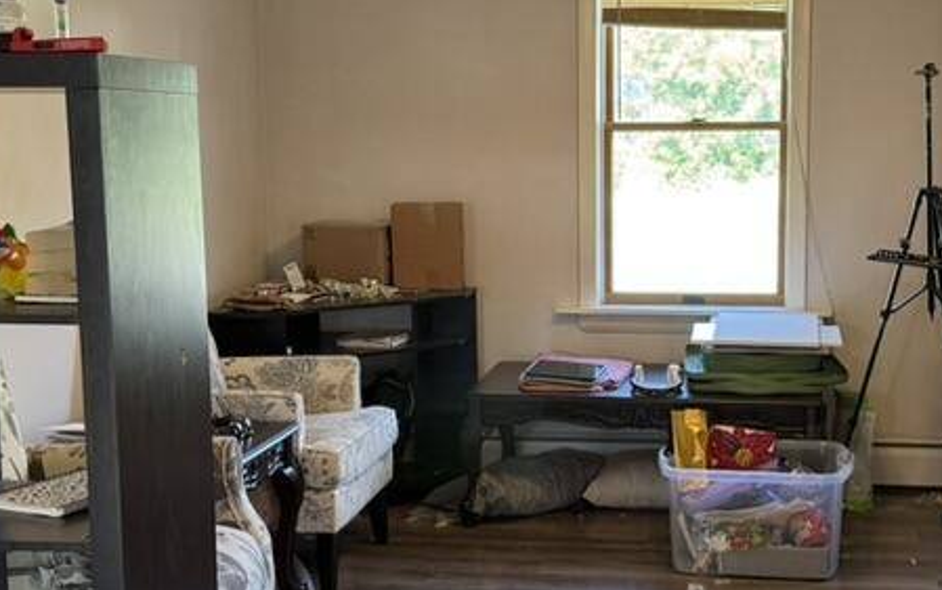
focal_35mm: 58
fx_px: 1490
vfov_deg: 22.4
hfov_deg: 34.9
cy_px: 332
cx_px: 585
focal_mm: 6.76
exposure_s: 1/60
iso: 200
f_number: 1.78
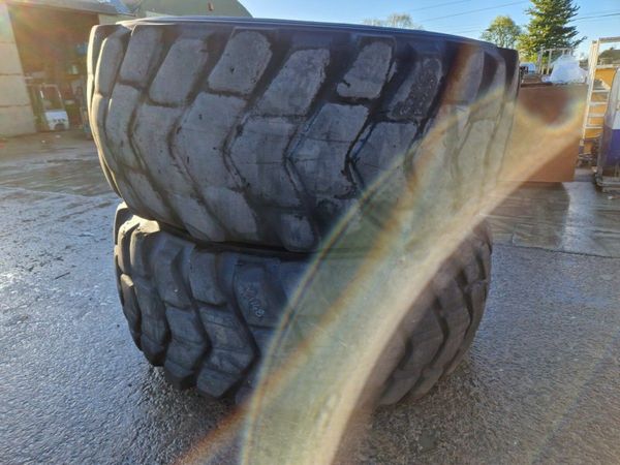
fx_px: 412
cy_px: 232
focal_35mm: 23
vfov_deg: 58.9
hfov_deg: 73.9
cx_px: 310
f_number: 1.8
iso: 50
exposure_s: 1/211
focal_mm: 5.4
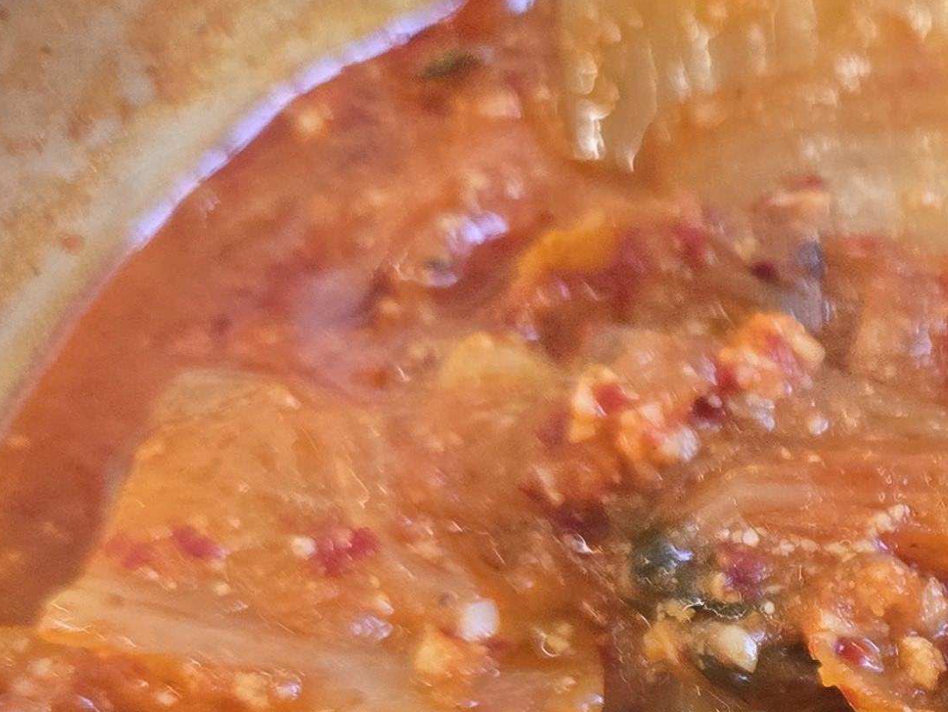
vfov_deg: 16.6
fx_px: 2328
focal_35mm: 85
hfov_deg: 21.1
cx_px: 1201
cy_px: 878
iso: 160
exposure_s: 1/120
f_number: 1.8
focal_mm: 5.4
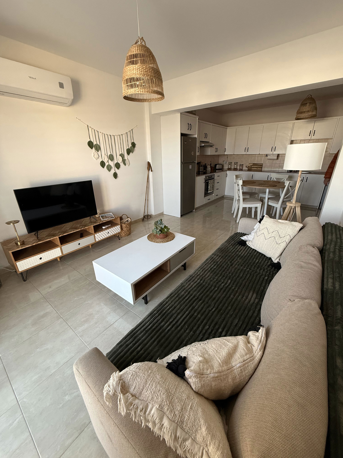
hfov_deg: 85.7
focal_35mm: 14
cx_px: 172
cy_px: 229
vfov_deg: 102.1
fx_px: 185
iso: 250
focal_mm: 2.22
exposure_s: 1/99
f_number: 2.2
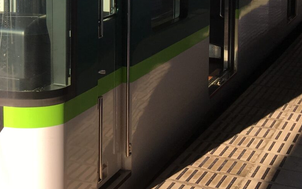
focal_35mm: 80
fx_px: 658
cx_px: -29
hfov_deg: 24.2
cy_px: -23
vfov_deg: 15.8
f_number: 2.2
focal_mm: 4.15
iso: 25
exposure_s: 1/496
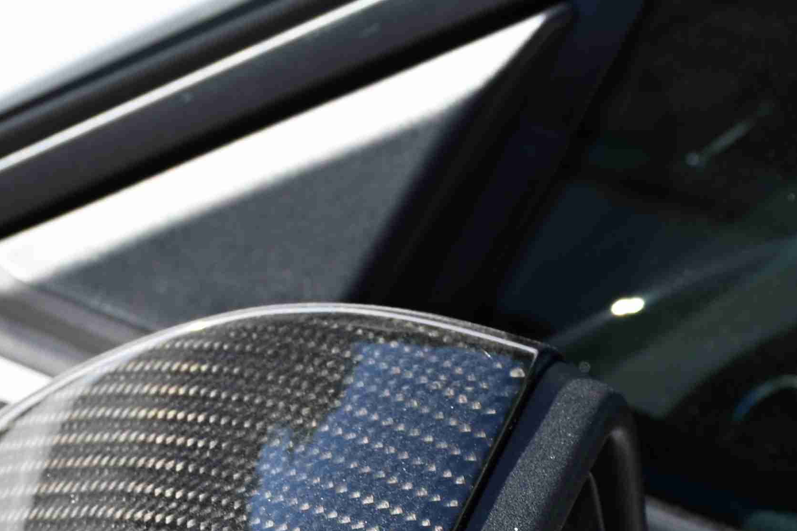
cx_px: 309
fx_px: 5025
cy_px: 857
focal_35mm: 227
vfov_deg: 6.0
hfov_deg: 9.1
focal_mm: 42
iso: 100
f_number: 8
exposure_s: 1/125
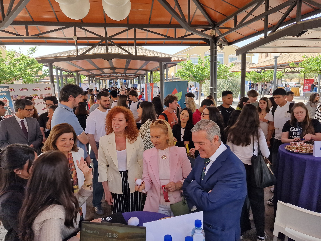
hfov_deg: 73.9
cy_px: 120
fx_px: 213
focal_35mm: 23
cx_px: 160
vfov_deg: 58.9
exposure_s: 1/180
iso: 50
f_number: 1.8
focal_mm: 6.4
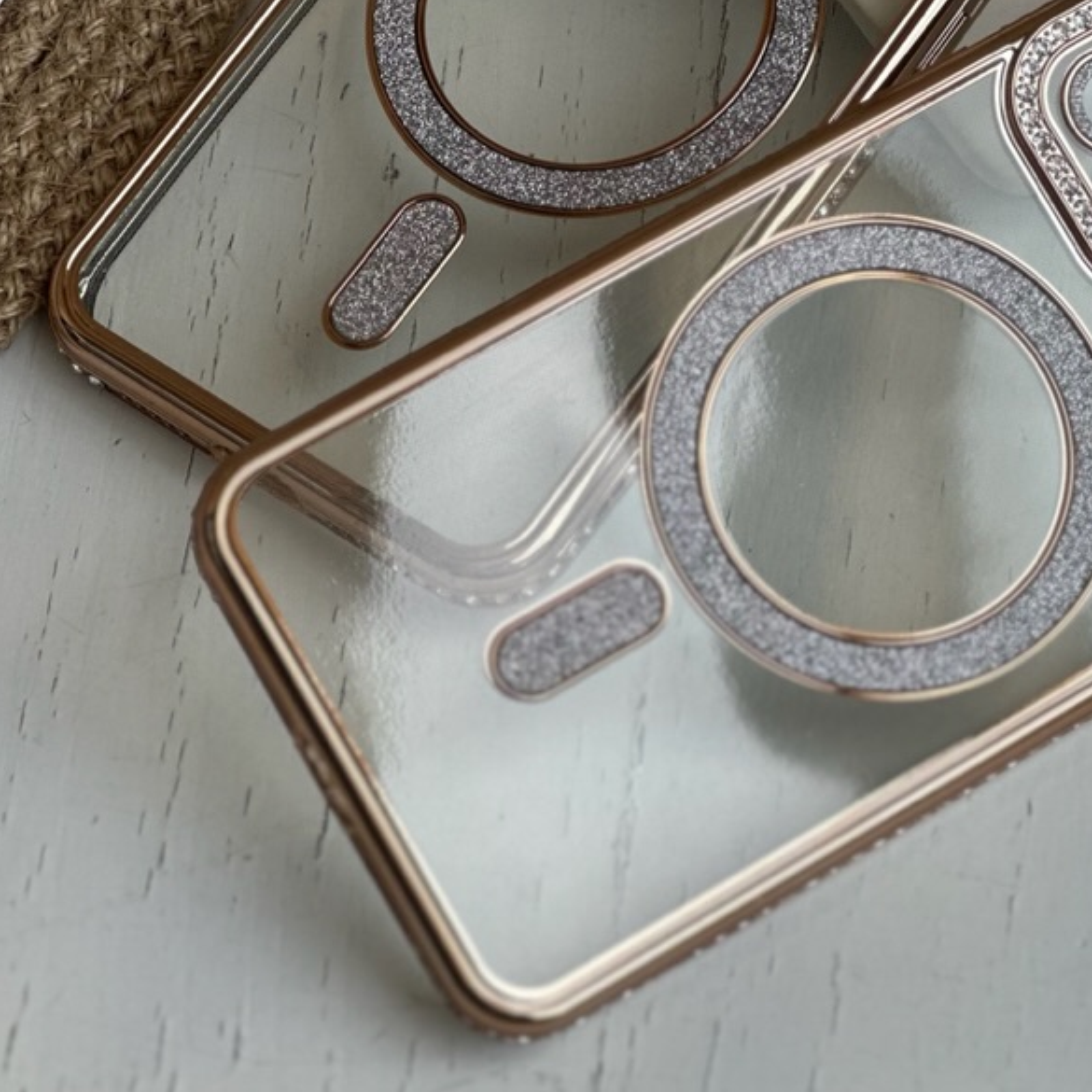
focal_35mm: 149
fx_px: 5318
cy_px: 110
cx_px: 795
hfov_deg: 11.7
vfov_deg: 11.6
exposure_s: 1/244
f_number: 2.8
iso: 25
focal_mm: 9
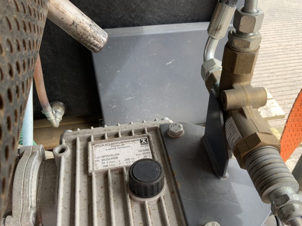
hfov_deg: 55.2
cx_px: 168
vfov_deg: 42.9
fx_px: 288
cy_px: 126
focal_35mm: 33
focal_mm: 3
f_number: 1.8
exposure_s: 1/122
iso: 16
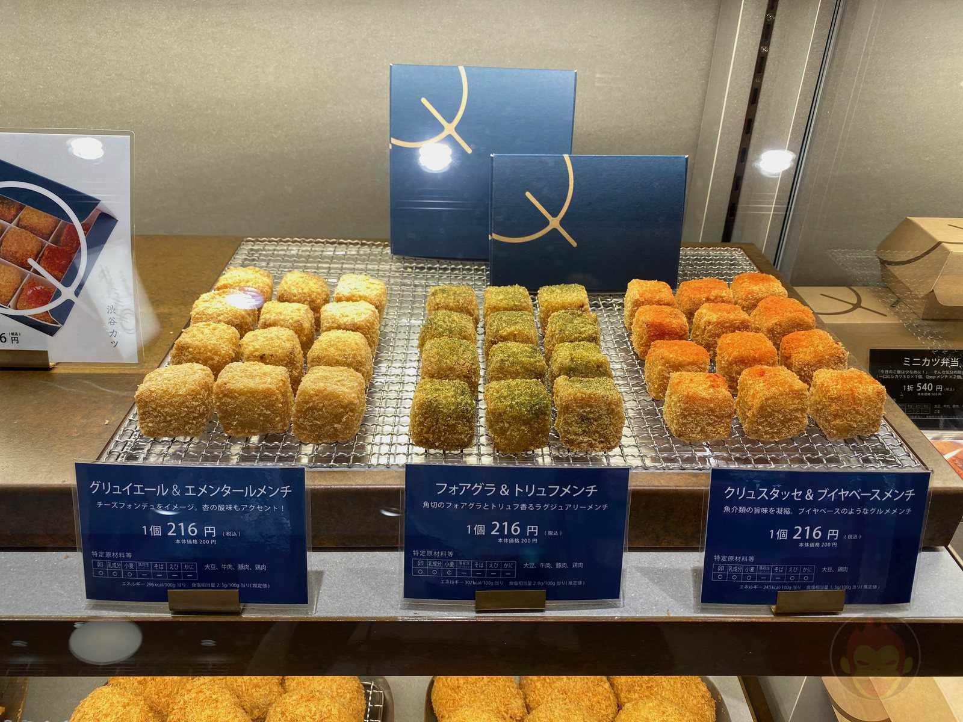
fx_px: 723
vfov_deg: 53.1
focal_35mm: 26
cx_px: 482
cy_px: 361
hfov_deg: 67.3
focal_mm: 4.25
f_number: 1.8
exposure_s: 1/100
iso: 32
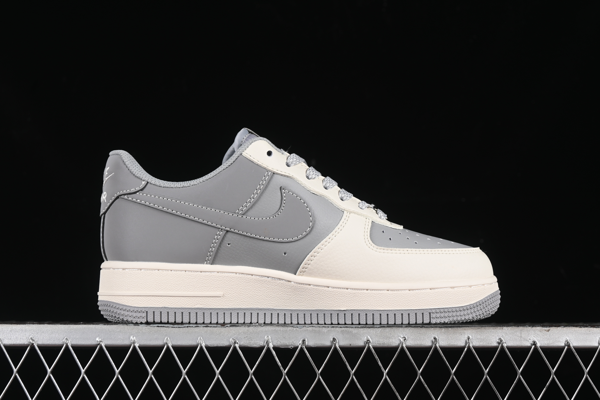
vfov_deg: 18.2
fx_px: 1250
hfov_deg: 27.0
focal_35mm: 75
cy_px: 200
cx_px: 300
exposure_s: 1/80
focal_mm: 50
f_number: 8
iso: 160
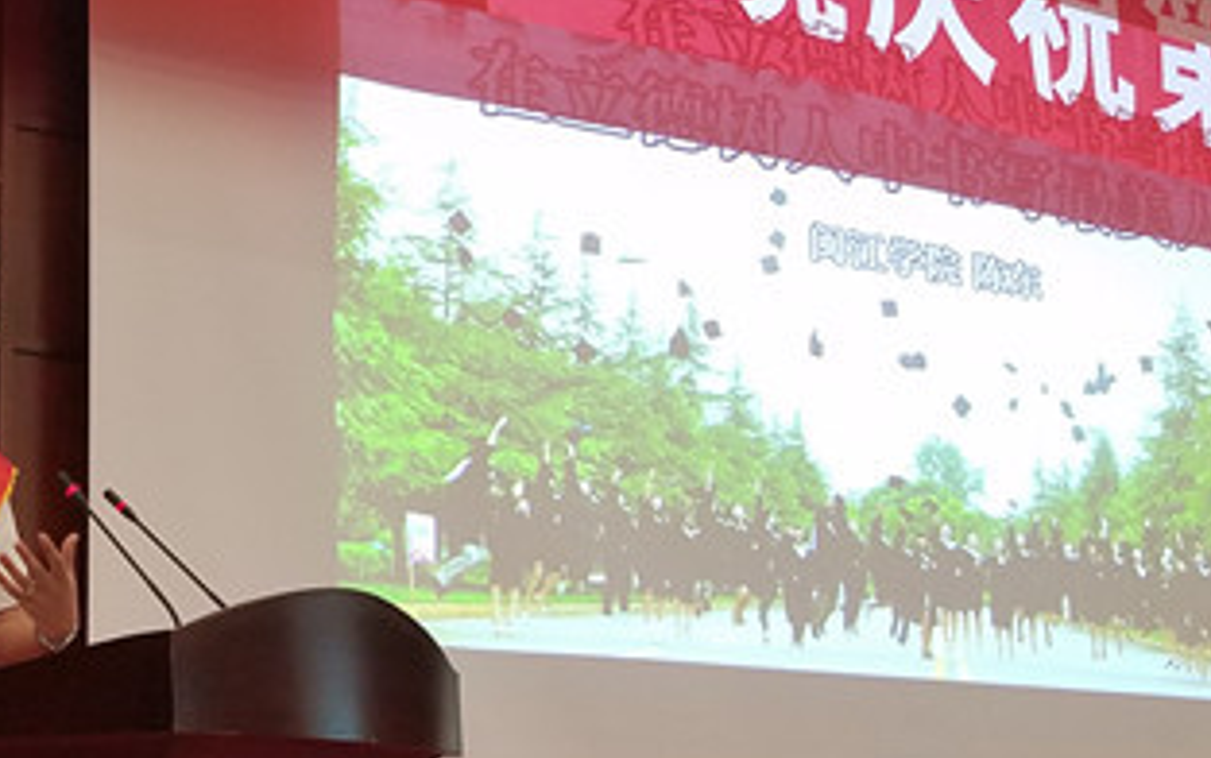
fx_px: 2179
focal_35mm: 66
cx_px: 66
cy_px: 522
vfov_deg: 19.7
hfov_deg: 29.4
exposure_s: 1/25
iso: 160
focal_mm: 4.2
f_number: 1.7
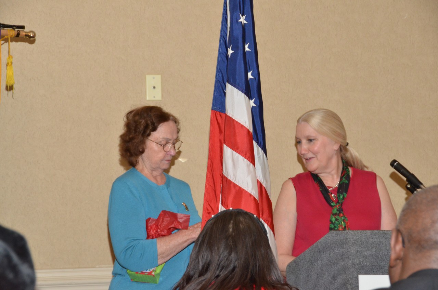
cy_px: 145
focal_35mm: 112
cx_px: 219
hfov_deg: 18.2
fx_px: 1366
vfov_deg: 12.1
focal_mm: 75
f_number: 8
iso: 1600
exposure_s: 1/60
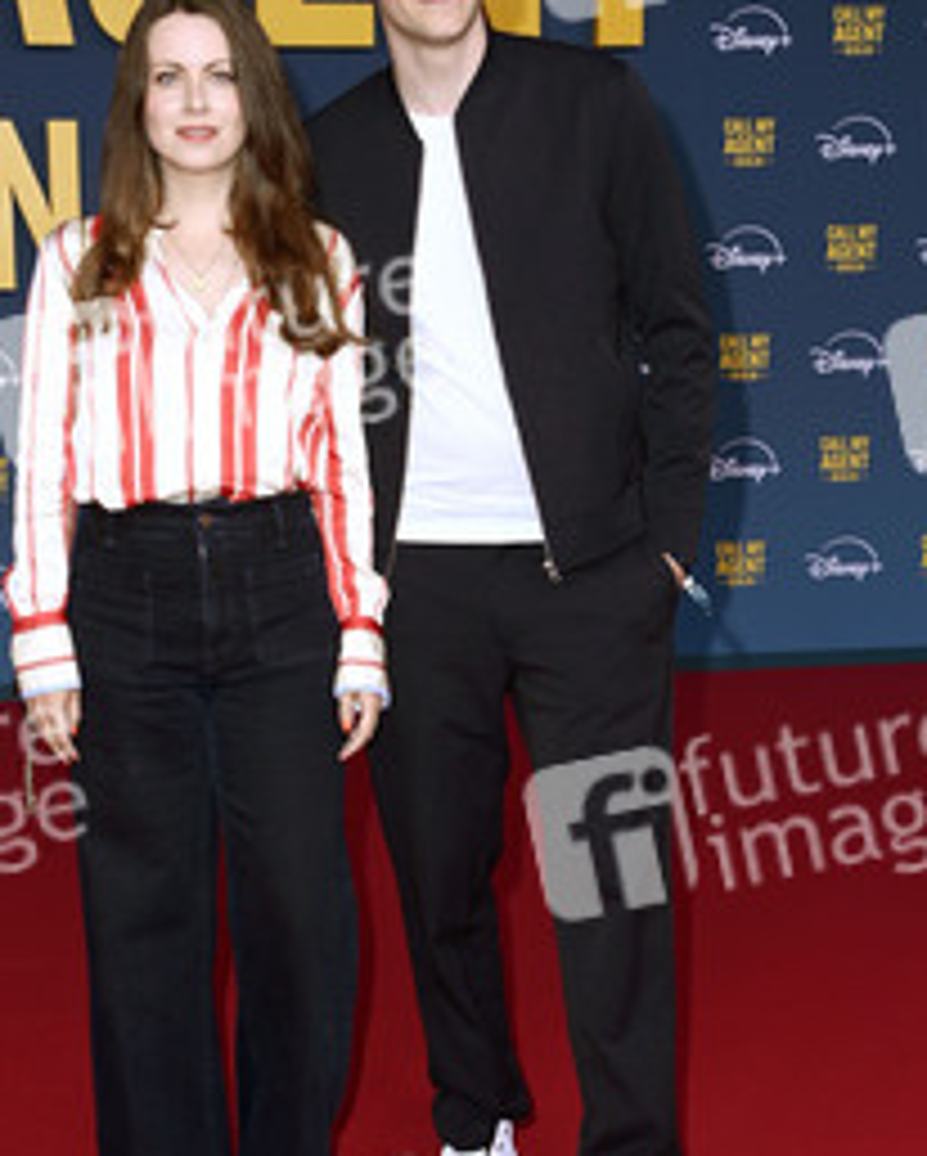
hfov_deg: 21.8
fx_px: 2398
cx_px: 346
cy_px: 589
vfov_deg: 27.1
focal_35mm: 70
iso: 800
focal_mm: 48
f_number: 5.6
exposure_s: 1/250
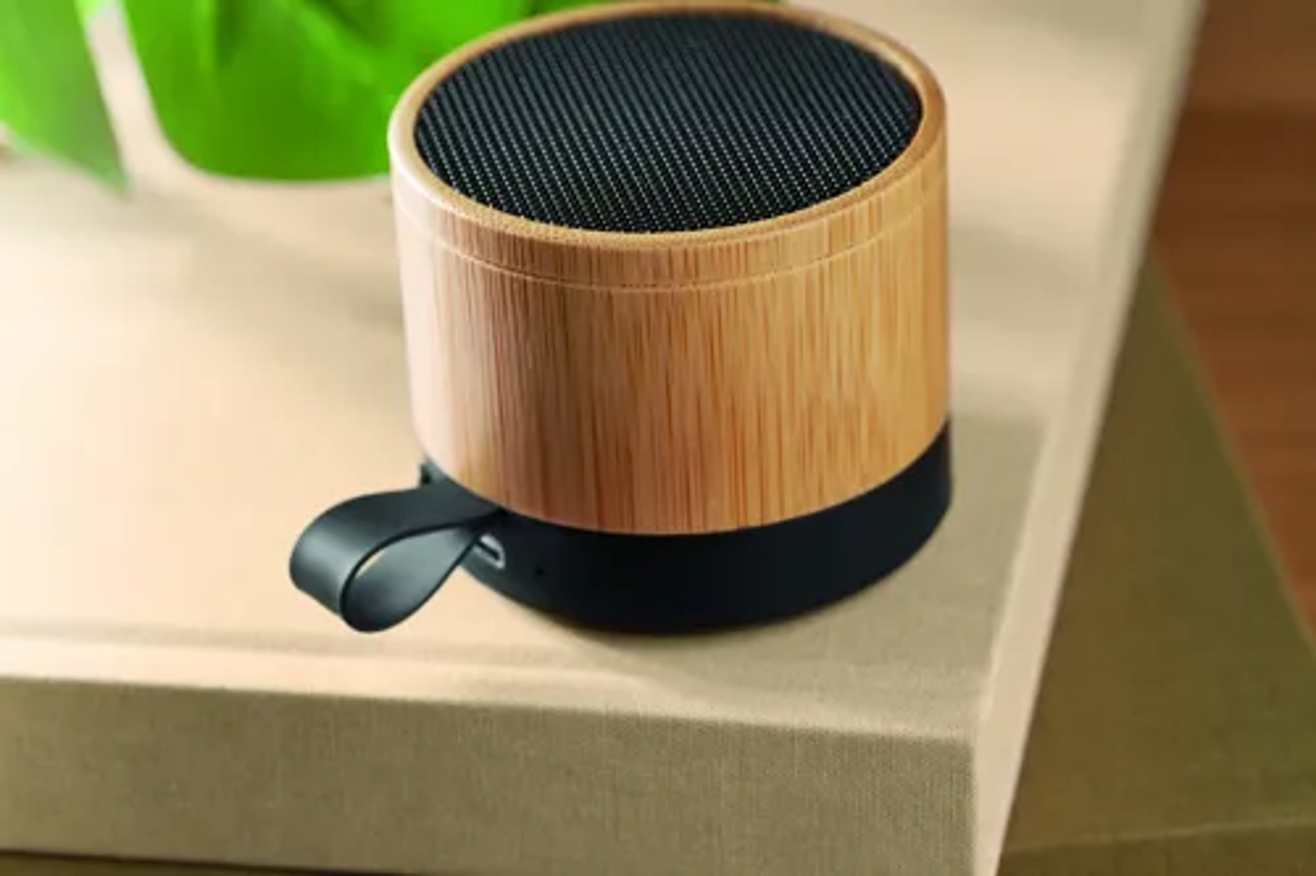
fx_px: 3837
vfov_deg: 13.0
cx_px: 658
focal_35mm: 105
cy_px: 438
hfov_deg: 19.5
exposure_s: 1/125
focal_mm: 105
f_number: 8
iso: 800
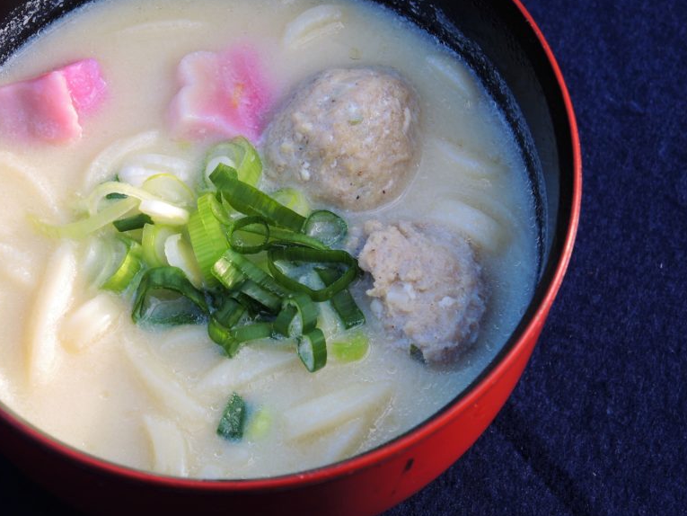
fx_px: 1965
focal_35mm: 99
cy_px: 195
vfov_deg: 14.9
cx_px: 233
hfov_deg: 19.8
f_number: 3.2
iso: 80
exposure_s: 1/125
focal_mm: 15.9
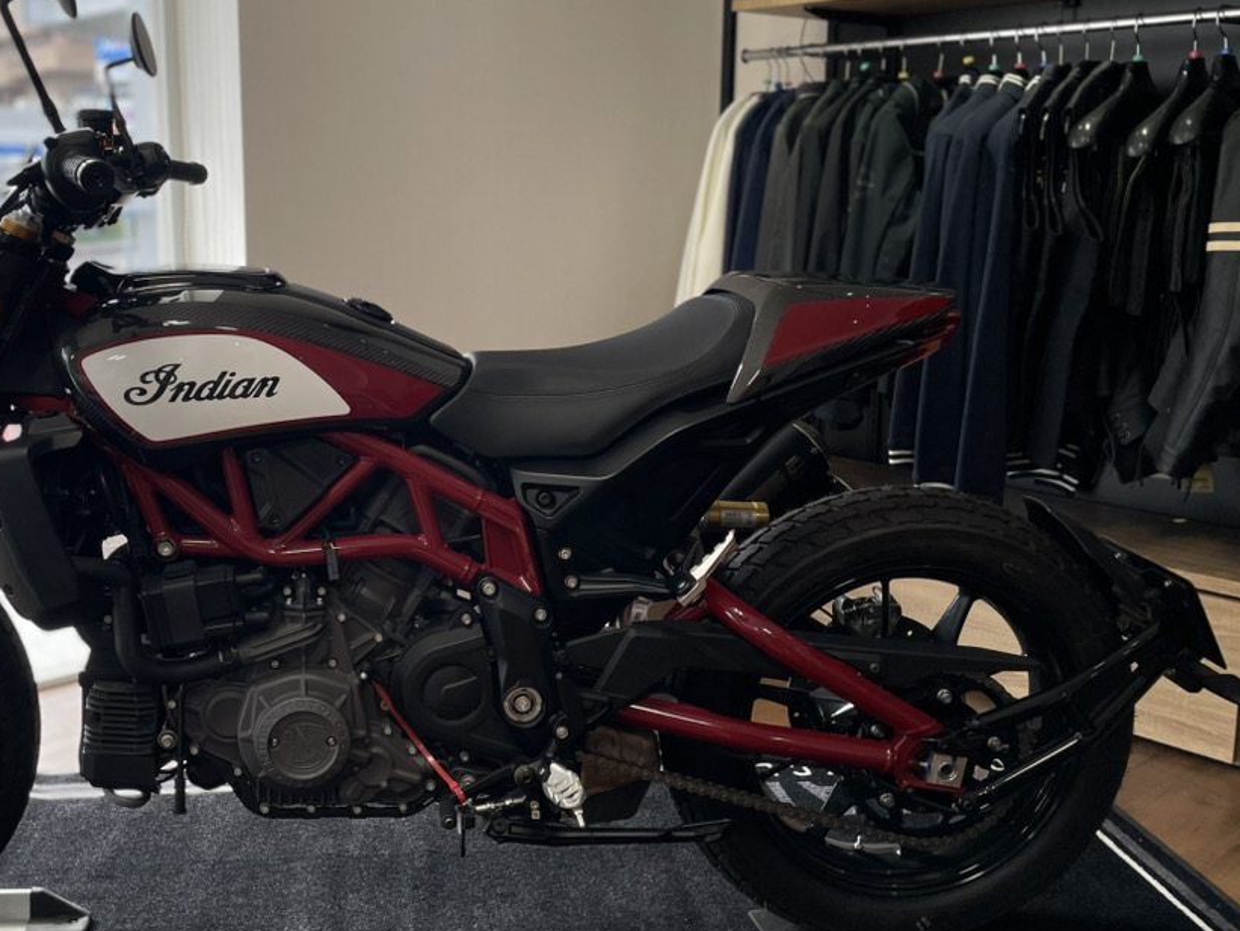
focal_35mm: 38
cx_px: 394
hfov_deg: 48.0
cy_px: 387
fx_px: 1361
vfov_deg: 37.6
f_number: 1.6
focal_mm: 4.2
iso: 50
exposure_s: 1/401
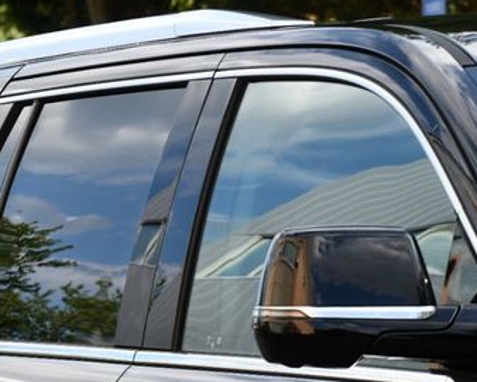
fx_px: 3462
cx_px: 148
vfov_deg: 6.3
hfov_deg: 7.9
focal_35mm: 245
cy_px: 195
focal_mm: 92
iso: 200
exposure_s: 1/250
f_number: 6.3
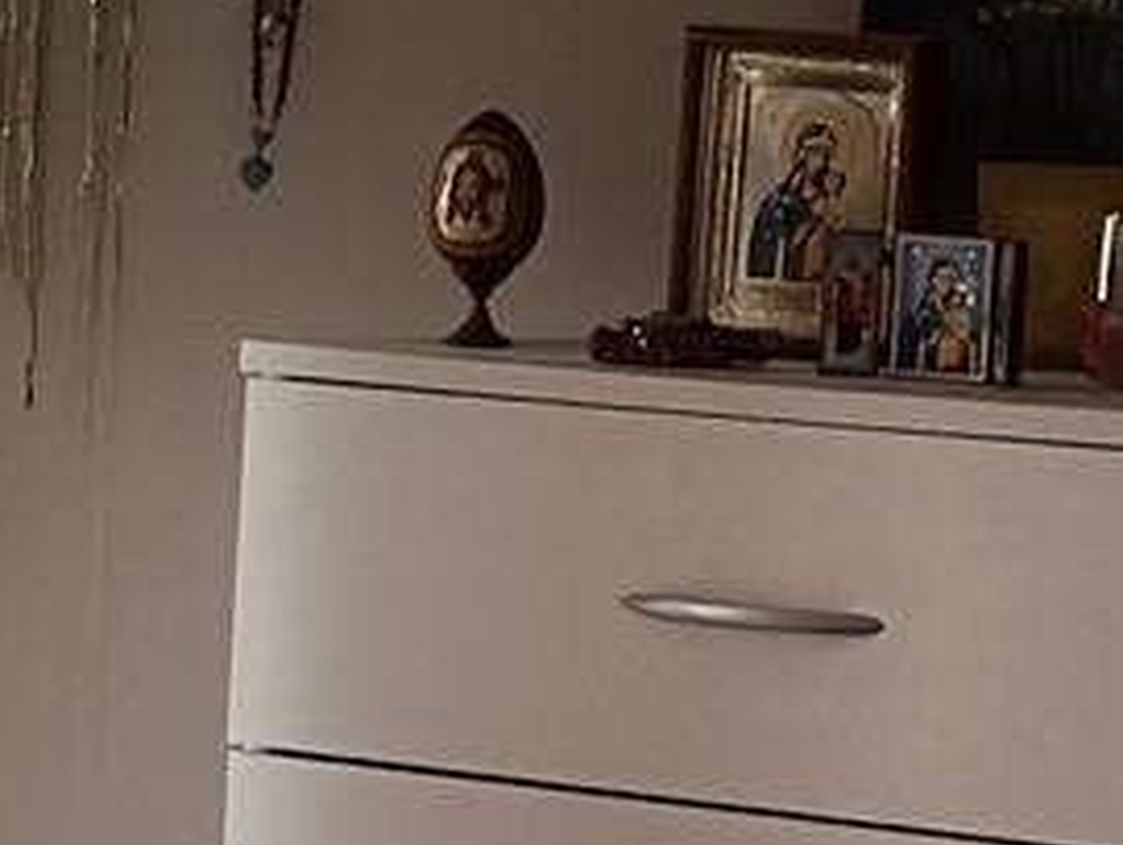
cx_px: -1210
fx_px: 9193
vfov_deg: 5.3
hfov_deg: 6.7
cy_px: 741
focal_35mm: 283
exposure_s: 1/229
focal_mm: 6.86
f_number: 1.78
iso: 80
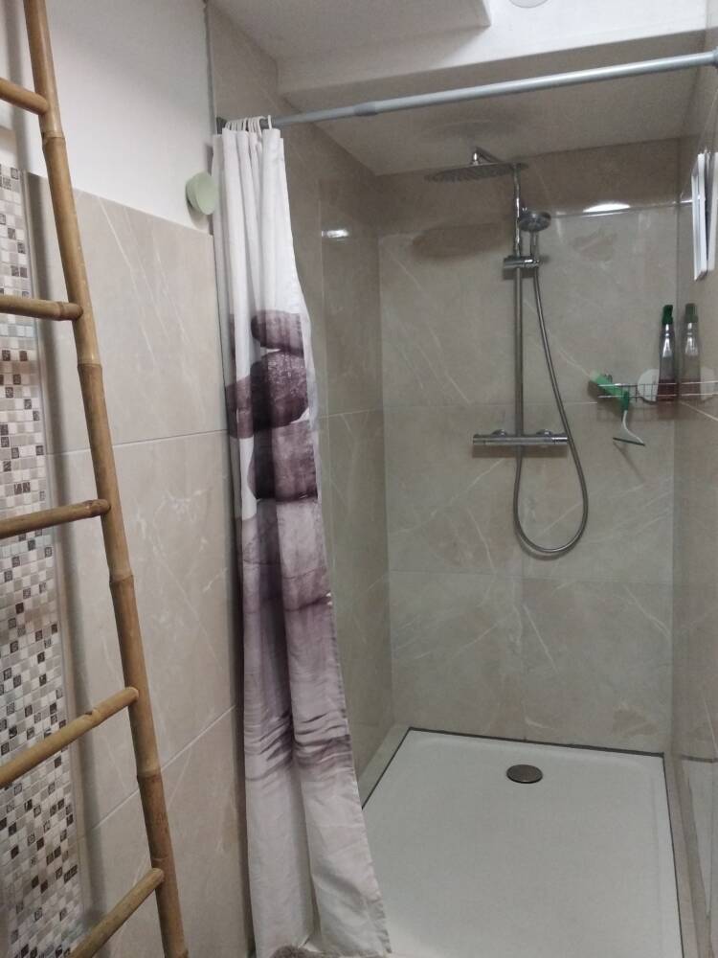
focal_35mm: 26
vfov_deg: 67.3
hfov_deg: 53.1
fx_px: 719
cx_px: 359
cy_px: 479
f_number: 2.2
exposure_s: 1/25
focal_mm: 3.81
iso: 1250
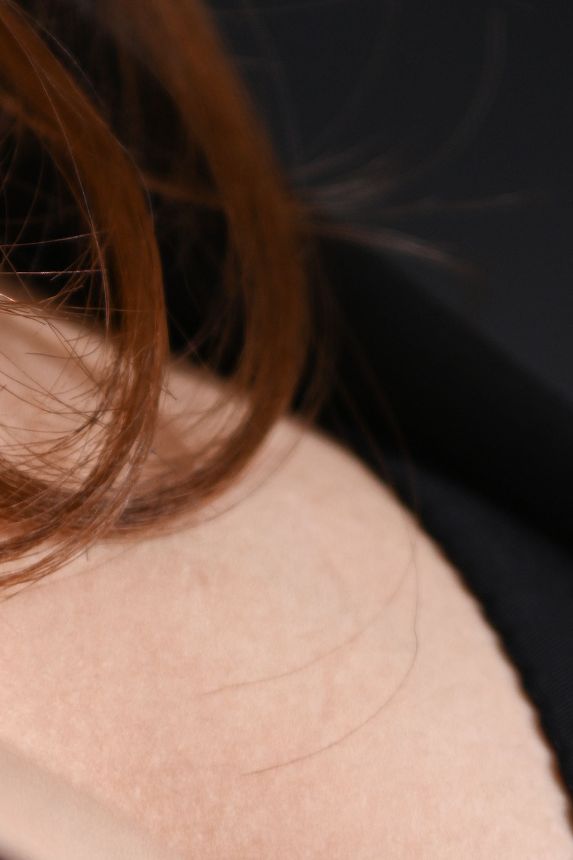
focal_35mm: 255
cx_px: 234
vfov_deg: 8.0
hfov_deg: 5.4
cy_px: 988
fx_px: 6087
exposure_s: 1/160
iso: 100
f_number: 2.8
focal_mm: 70
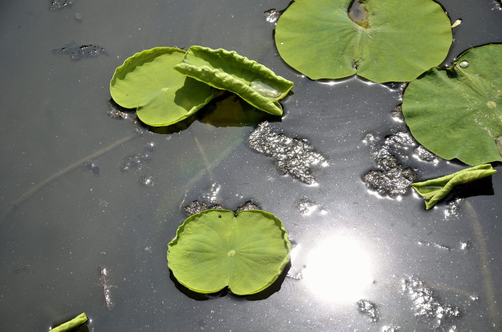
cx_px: 251
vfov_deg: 13.0
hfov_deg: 19.5
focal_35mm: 105
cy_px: 166
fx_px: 1461
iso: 160
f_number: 7.1
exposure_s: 1/640
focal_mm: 70
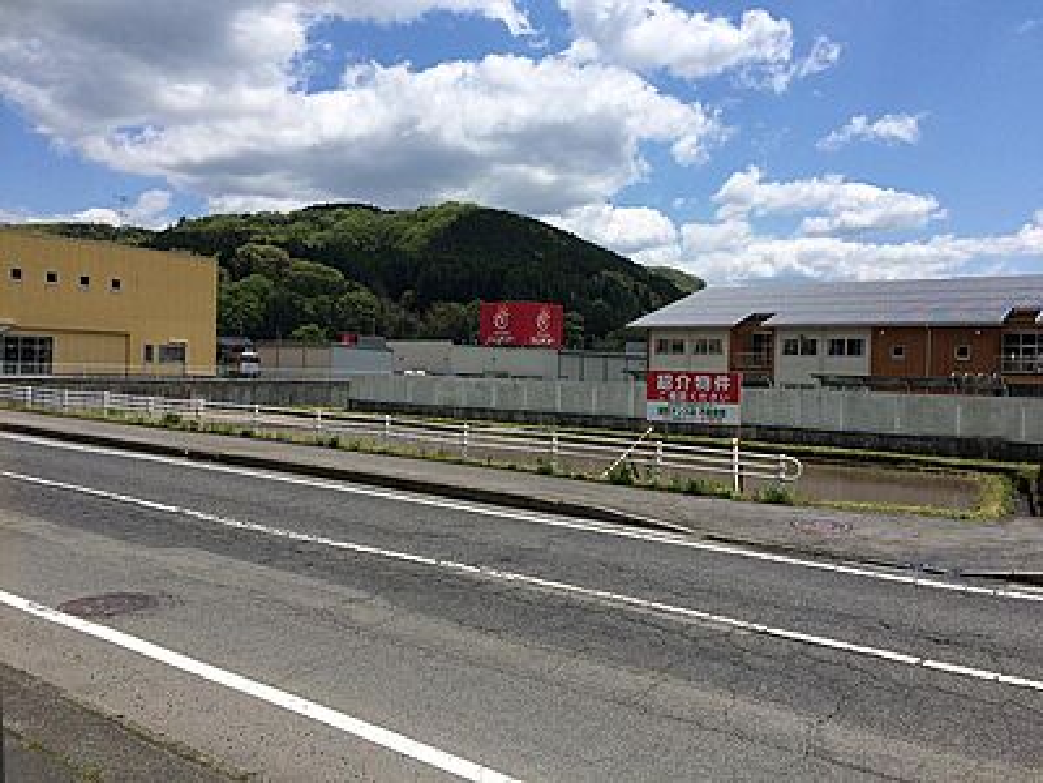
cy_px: 392
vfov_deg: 48.2
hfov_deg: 61.7
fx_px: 874
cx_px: 522
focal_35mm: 29
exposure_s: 1/4566
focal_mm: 4.15
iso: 40
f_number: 2.2
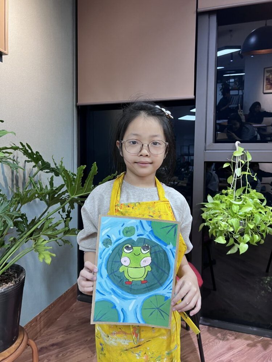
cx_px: 136
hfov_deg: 53.1
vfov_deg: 67.3
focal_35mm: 26
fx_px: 272
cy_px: 181
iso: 80
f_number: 1.5
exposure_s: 1/50
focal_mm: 5.7
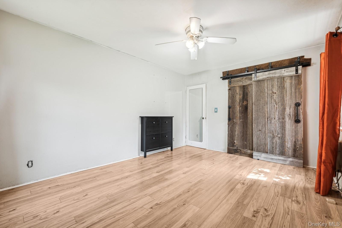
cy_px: 114
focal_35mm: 16
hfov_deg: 98.6
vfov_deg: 75.5
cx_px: 171
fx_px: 147
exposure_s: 1/1.67
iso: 100
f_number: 11
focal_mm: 15.5
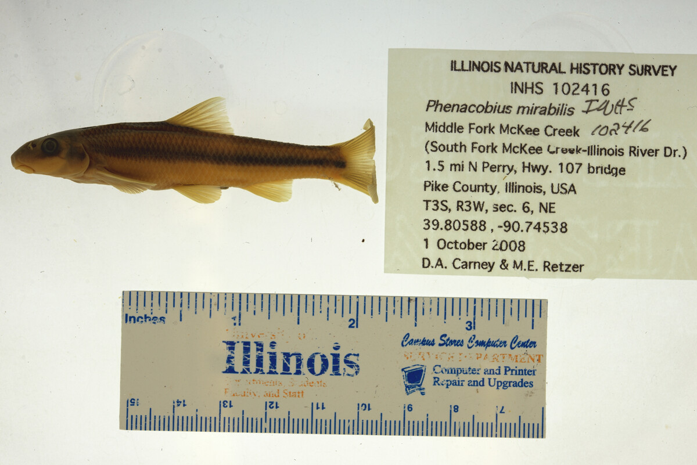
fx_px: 1162
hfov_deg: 33.4
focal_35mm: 60
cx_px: 348
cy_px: 232
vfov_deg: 22.6
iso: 100
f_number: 10
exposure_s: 1/200
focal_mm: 60
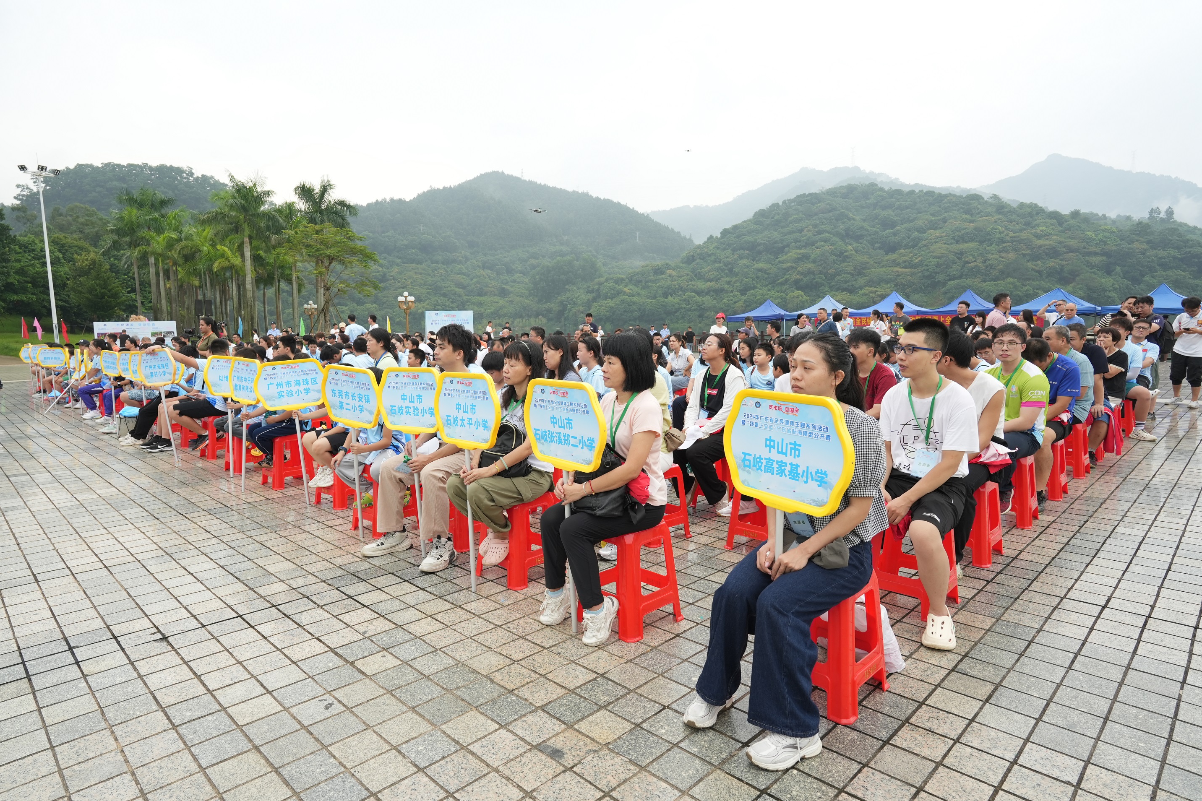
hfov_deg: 81.2
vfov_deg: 59.5
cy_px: 410
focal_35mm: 21
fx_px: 701
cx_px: 578
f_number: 5.6
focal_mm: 20
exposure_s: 1/200
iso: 500
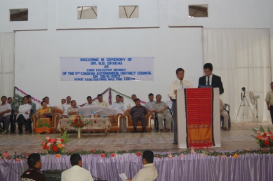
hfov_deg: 46.5
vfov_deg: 31.8
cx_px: 136
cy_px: 90
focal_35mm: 42
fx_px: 318
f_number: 3.3
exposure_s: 1/60
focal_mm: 28
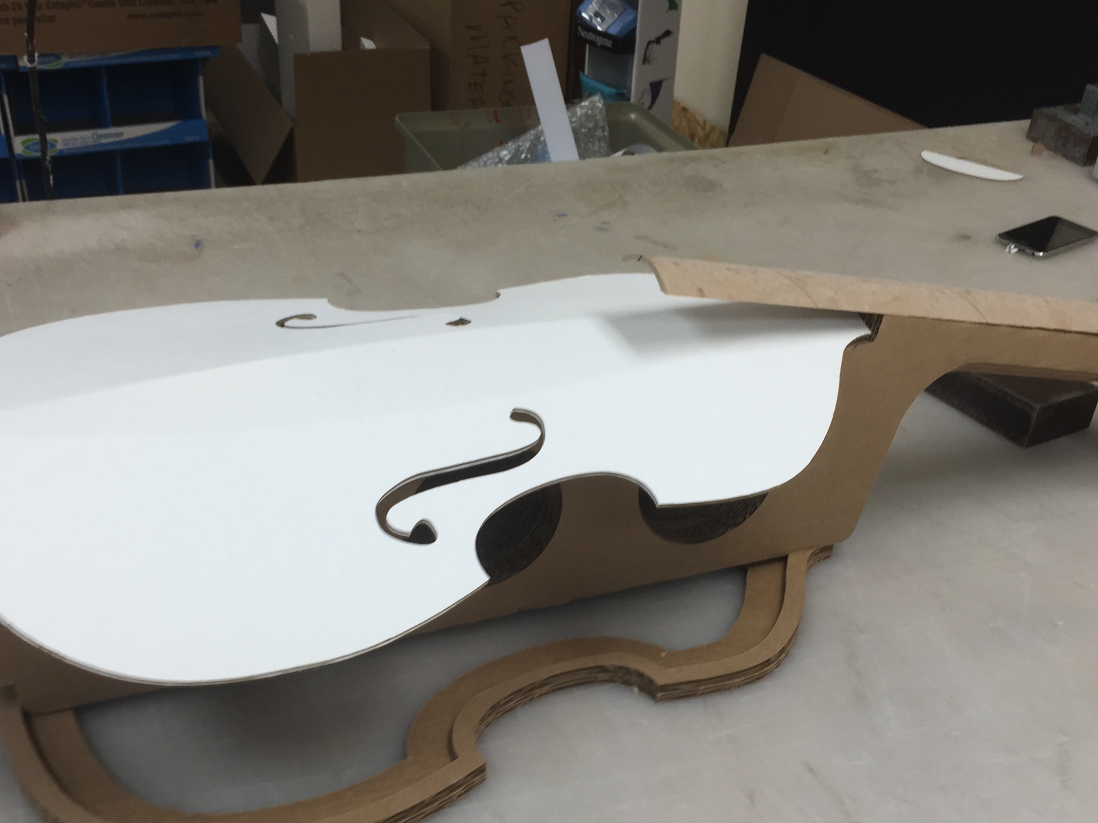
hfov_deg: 44.8
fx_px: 1332
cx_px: 533
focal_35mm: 42
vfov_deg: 34.0
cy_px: 552
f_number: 2.2
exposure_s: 1/60
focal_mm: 4.15
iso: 32
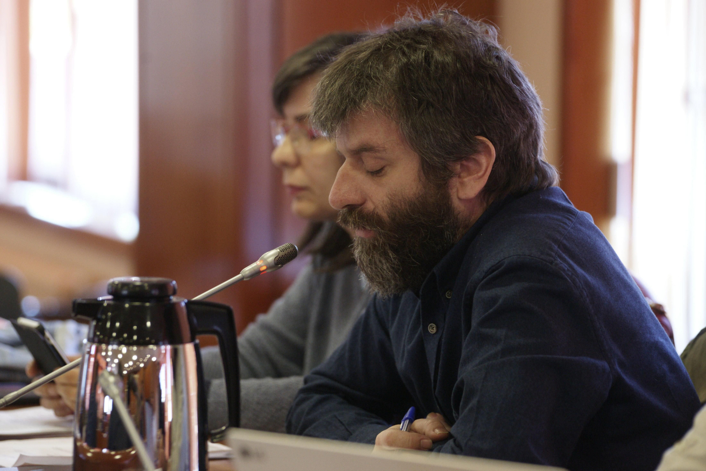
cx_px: 353
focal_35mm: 210
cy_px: 236
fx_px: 4120
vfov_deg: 6.5
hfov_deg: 9.8
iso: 1600
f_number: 5
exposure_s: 1/50
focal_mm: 210
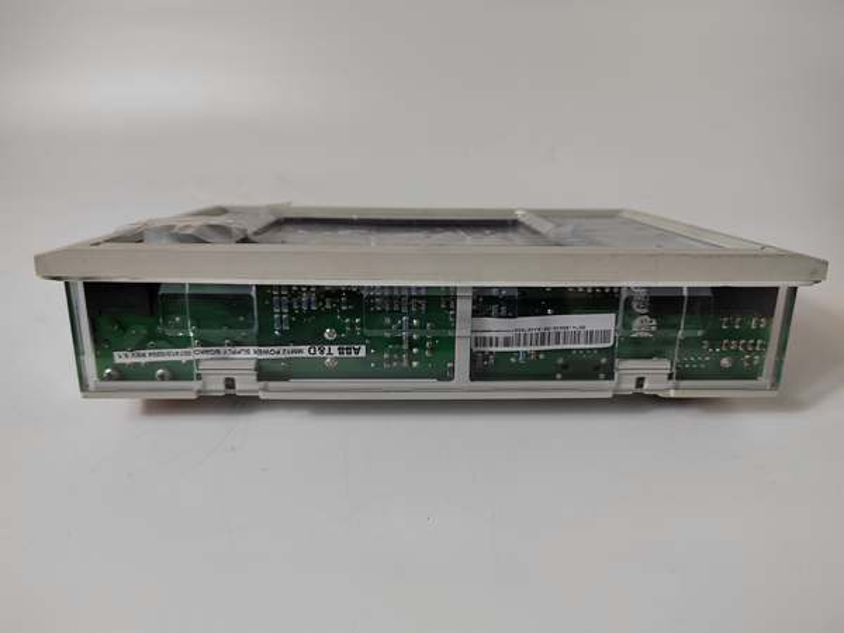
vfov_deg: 58.9
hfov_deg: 73.9
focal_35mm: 23
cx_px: 422
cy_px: 316
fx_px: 561
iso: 391
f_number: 1.9
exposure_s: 1/100
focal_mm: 5.52
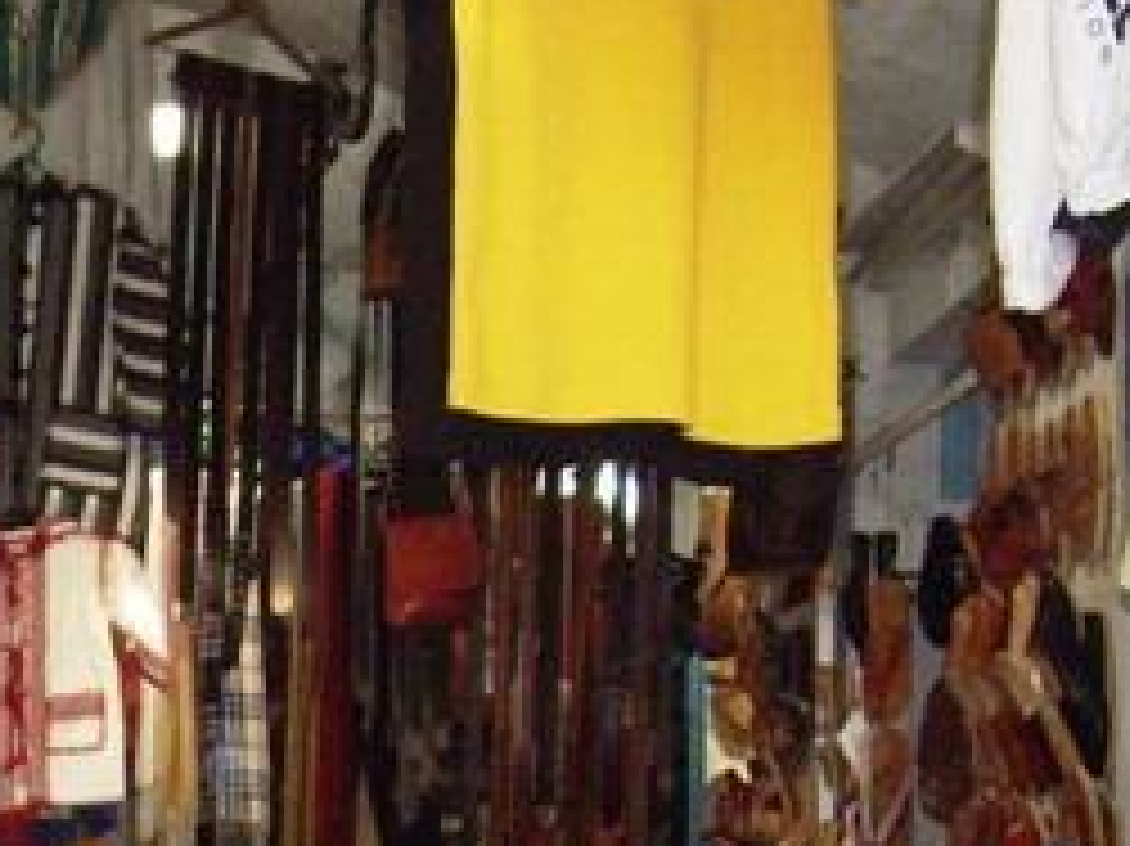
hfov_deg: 12.5
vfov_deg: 9.3
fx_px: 5057
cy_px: 1269
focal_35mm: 155
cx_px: -135
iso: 200
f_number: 2.8
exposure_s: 1/40
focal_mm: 7.9
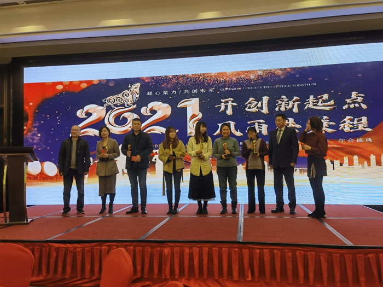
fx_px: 343
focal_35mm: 31
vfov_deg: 45.4
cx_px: 192
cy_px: 144
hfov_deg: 58.4
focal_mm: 6.67
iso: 64
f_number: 1.9
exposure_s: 1/100
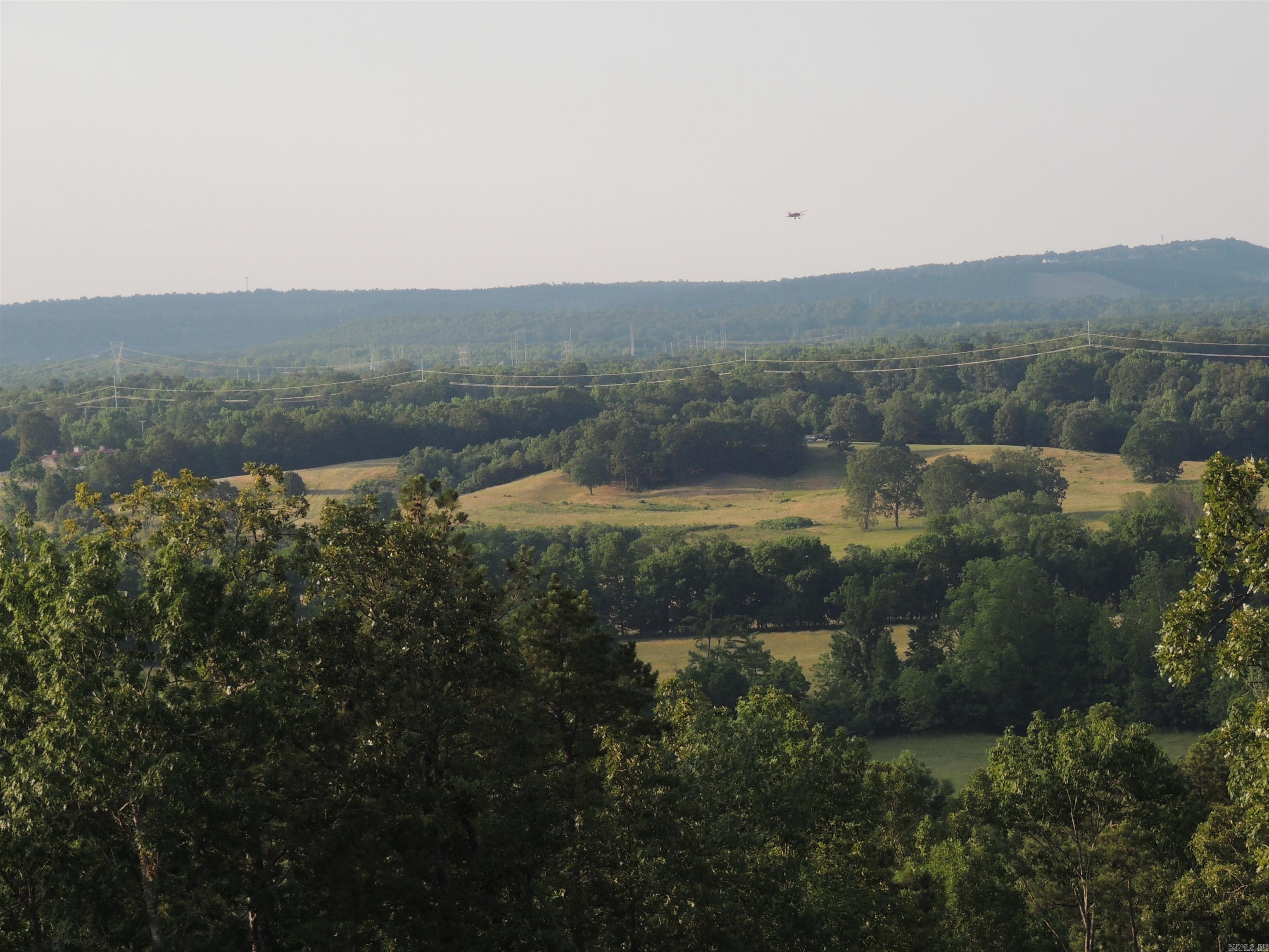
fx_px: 5682
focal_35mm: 155
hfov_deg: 12.7
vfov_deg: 9.6
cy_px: 476
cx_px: 634
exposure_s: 1/500
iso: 160
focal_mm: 27.6
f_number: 4.4
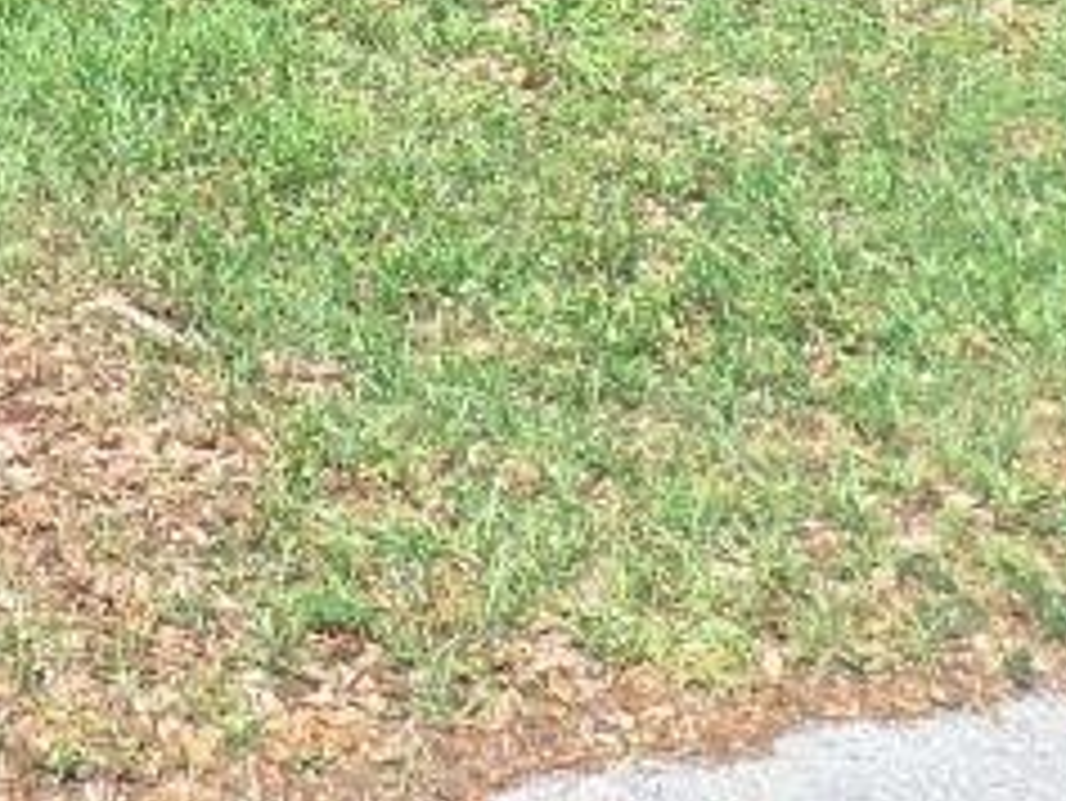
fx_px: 3328
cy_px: -922
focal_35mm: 108
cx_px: -90
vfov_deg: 11.9
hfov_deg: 17.6
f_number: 2.5
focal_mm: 4.5
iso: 80
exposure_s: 1/750
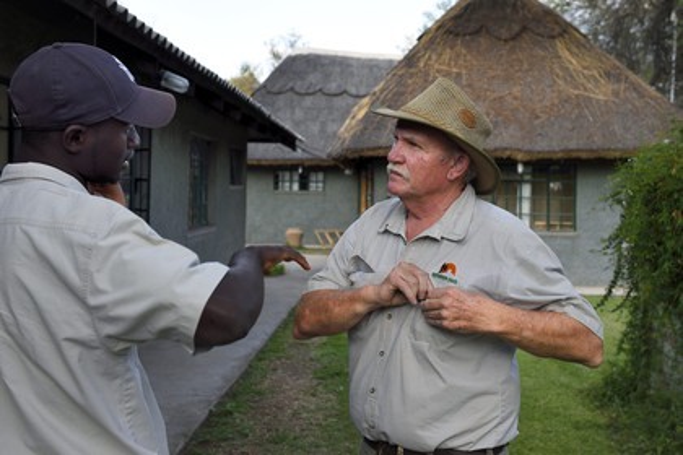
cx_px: 342
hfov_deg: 46.4
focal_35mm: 42
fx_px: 797
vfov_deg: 31.9
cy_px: 228
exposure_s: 1/250
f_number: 5
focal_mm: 42
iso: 200
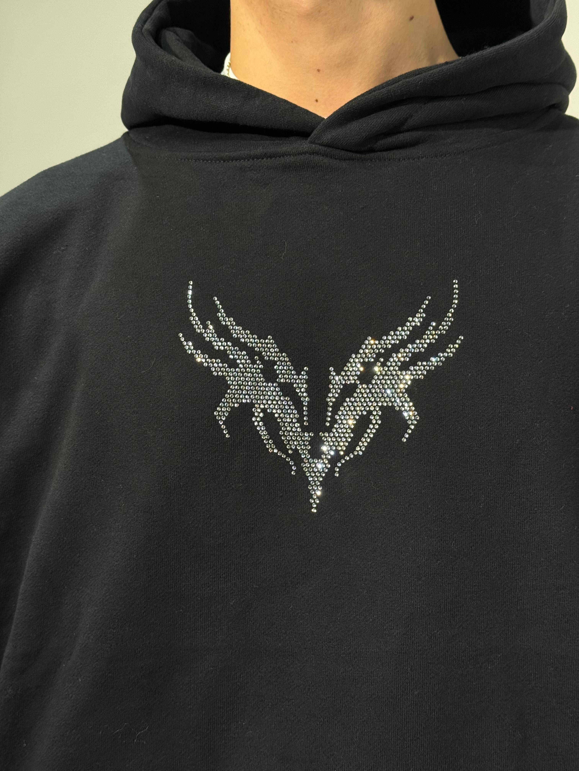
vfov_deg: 39.7
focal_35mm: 48
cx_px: 290
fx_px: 1070
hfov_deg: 30.3
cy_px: 386
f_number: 1.78
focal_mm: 6.76
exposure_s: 1/219
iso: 80
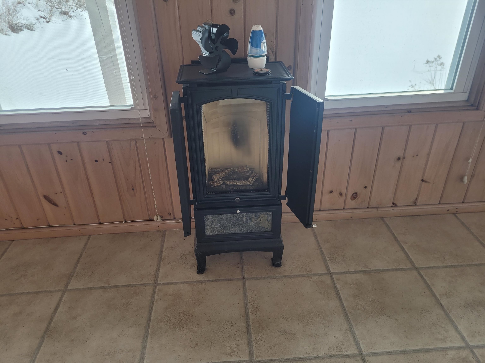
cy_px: 182
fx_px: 364
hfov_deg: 67.3
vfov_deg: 53.1
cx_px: 242
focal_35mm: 26
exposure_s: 1/100
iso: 50
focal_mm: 5.4
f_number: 1.8
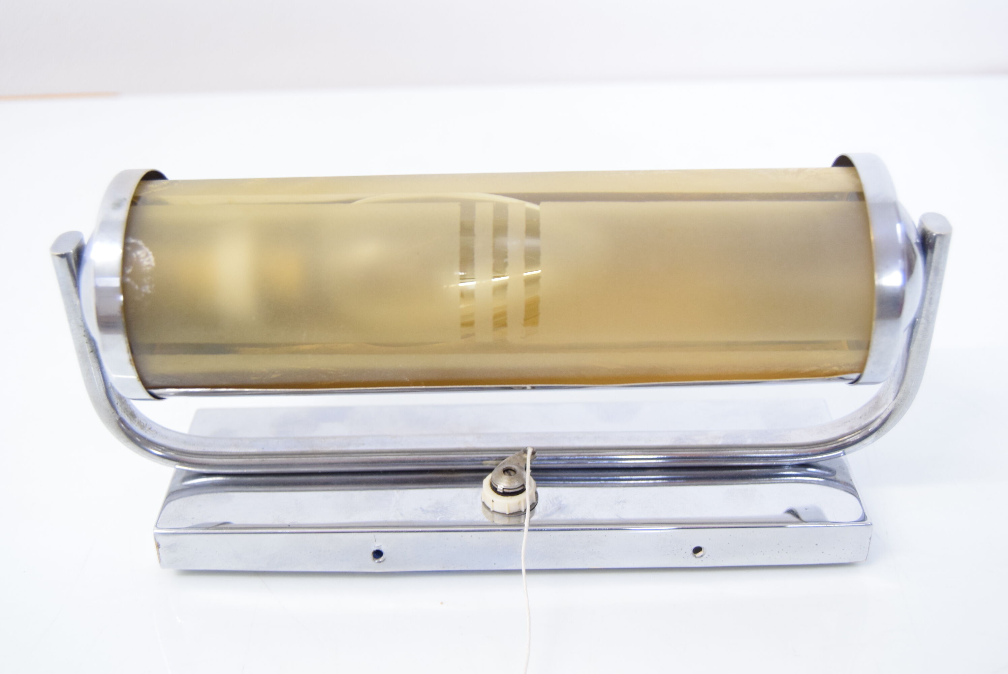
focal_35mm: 45
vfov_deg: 29.9
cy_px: 337
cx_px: 504
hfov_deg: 43.6
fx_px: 1261
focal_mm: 30
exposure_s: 1/100
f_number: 5
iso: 1600
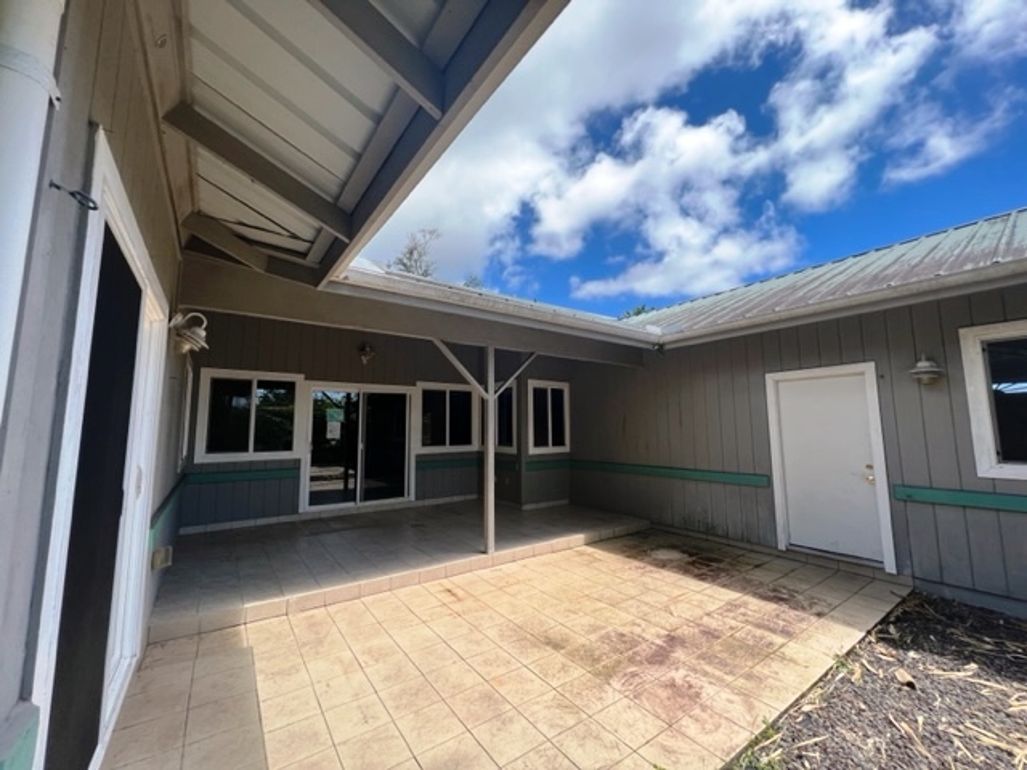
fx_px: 386
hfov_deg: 106.2
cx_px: 514
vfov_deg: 89.9
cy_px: 385
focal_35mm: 13
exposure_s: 1/582
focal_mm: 1.57
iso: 32
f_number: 1.8
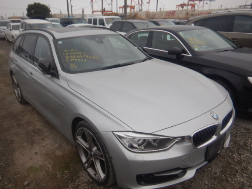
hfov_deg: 67.2
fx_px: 189
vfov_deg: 53.0
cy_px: 102
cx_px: 116
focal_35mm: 26
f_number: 2.8
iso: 125
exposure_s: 1/160
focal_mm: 4.3
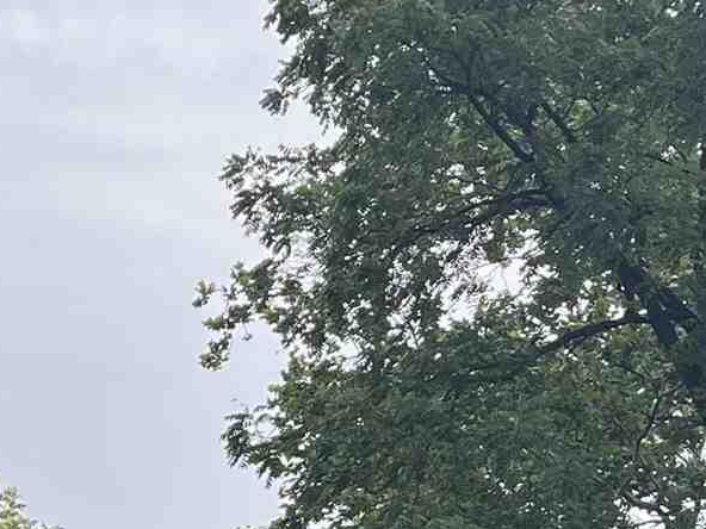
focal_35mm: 135
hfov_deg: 14.0
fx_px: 2753
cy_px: 925
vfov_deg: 10.4
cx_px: -237
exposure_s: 1/1018
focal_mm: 5.1
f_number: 1.6
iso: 50
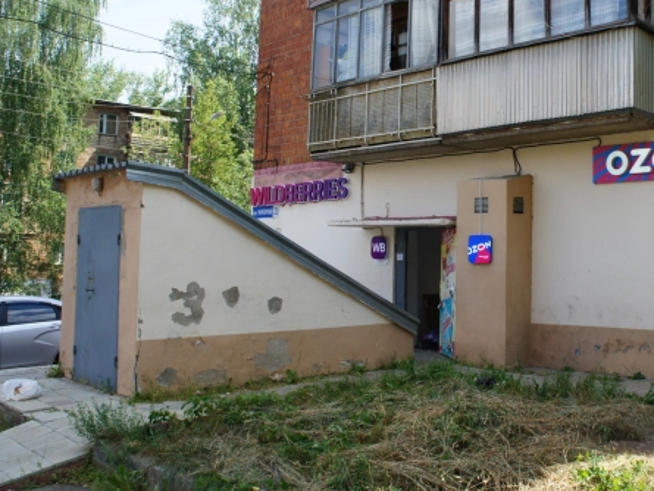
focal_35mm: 38
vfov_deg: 37.6
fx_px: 718
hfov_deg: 47.7
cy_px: 206
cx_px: 463
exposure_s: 1/80
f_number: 11
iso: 200
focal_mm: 18
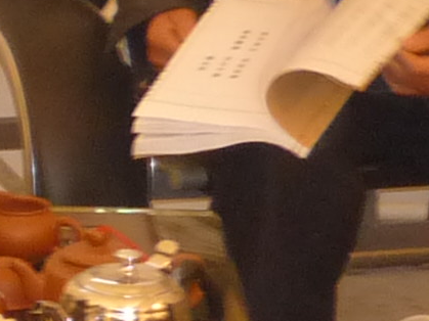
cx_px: -586
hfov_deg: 7.3
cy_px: 304
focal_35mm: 257
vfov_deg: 5.8
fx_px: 3184
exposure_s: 1/8
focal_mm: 5.5
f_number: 2.8
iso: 250
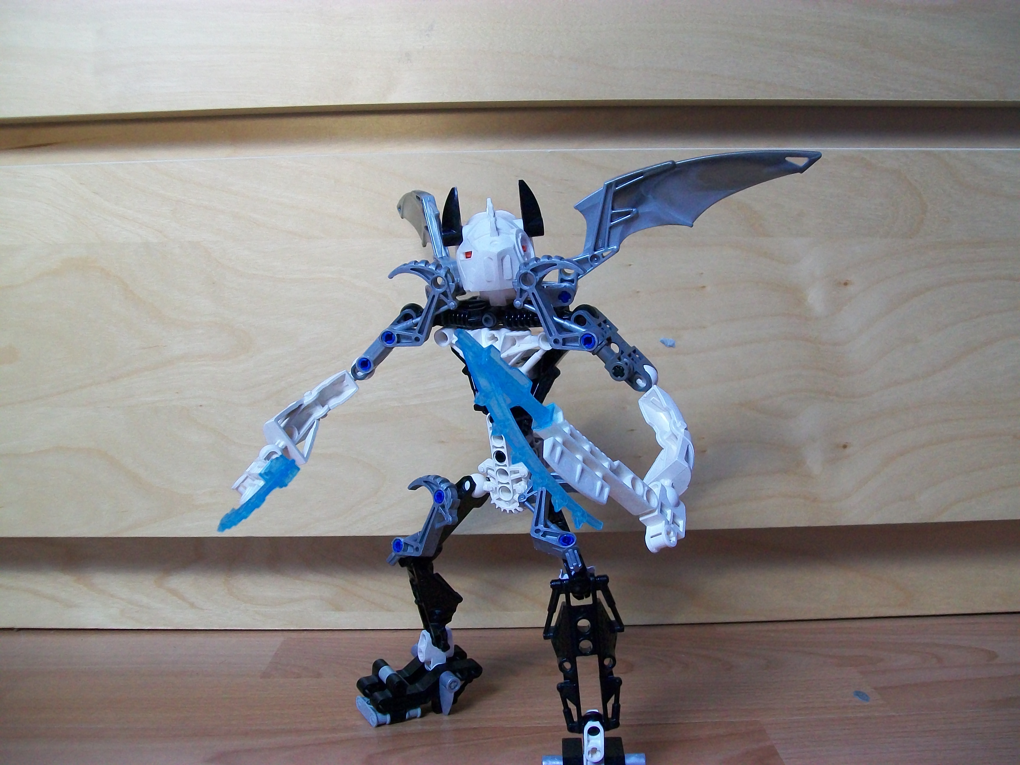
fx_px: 1061
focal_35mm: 36
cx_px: 510
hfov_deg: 51.4
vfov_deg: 39.7
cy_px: 382
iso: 160
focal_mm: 6
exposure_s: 1/25
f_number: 2.7
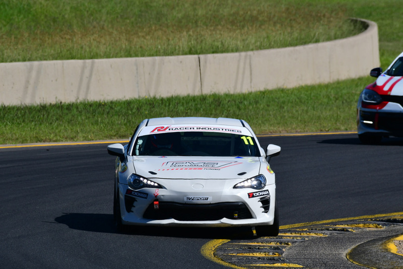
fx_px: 8398
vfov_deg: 1.8
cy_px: 134
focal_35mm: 750
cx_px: 202
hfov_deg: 2.7
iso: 250
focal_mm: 500
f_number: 11
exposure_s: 1/640
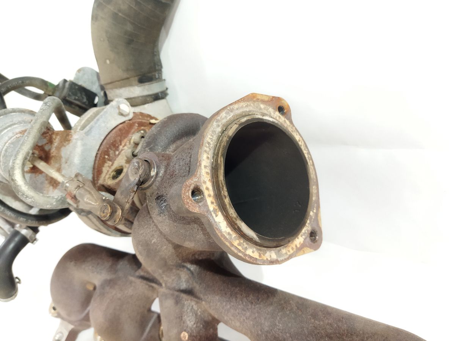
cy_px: 170
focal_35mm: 27
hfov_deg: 65.3
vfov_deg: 51.4
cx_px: 228
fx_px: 355
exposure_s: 1/50
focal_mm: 4.71
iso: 422
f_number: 1.79
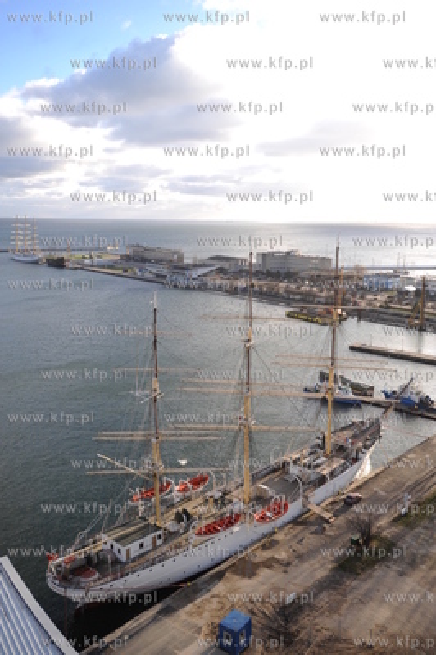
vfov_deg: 58.8
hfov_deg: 41.0
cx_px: 218
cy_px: 328
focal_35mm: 32
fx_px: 582
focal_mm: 32
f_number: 5
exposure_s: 1/400
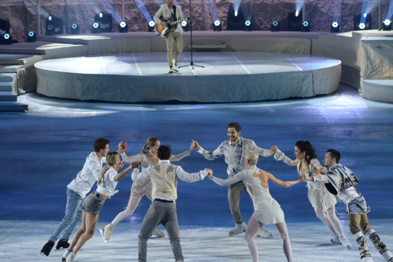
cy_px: 116
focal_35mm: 246
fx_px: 2686
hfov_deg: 8.4
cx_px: 219
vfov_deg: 5.6
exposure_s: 1/500
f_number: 5.6
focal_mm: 112
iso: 2000
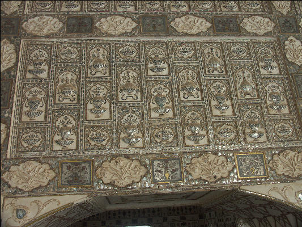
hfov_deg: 55.3
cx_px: 151
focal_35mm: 33
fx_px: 288
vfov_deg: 43.0
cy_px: 114
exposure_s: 1/60
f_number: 3.2
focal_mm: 8.5
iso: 100
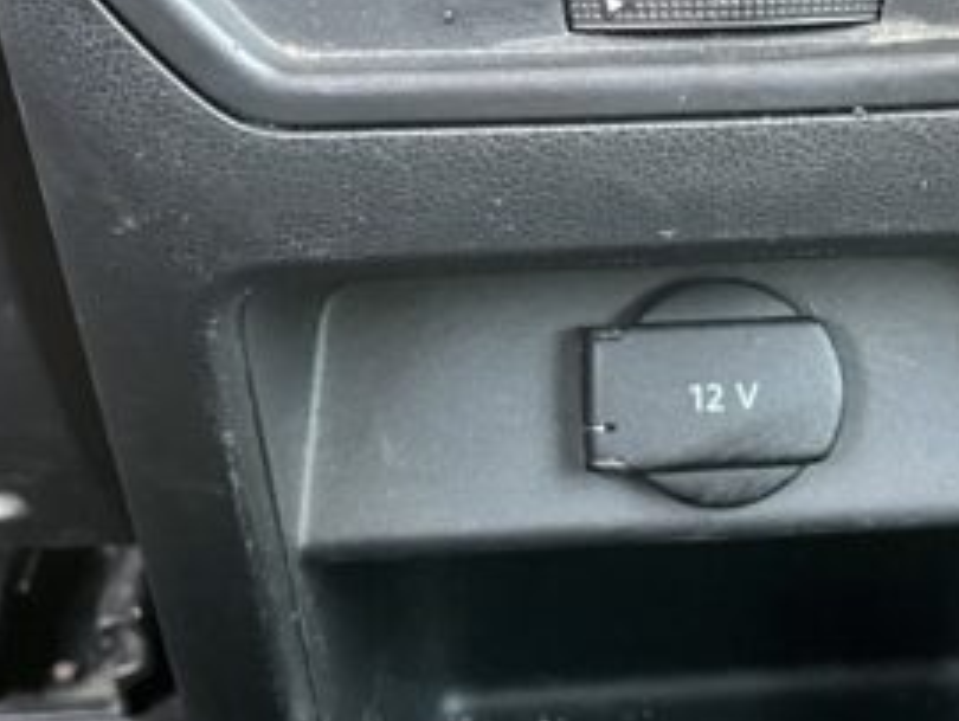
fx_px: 2135
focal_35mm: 77
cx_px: 813
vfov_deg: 19.0
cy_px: 139
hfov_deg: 24.8
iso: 640
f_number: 1.6
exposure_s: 1/35
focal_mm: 5.1
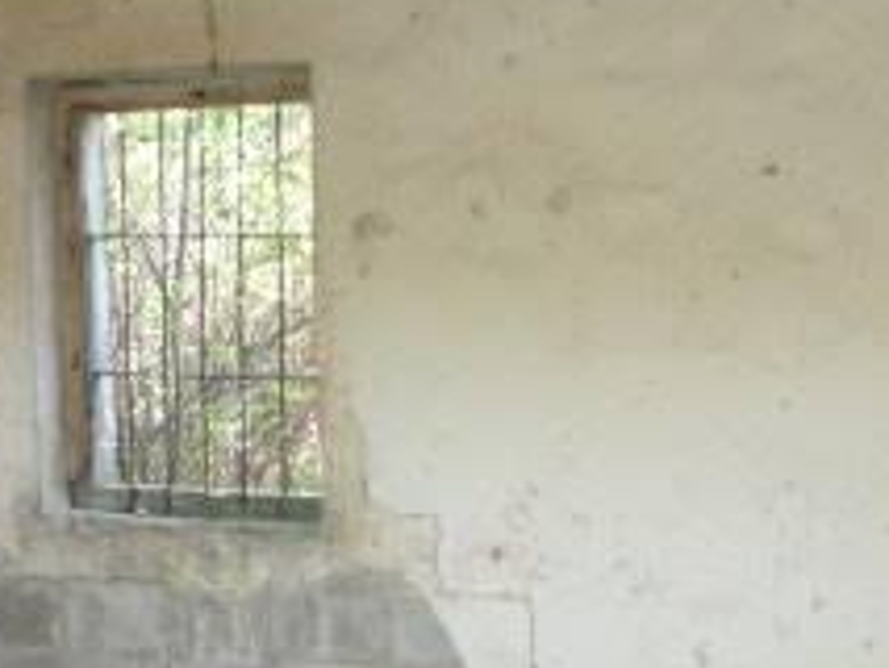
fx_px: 2158
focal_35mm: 84
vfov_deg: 17.2
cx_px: 672
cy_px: 681
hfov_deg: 23.0
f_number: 3.3
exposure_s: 1/30
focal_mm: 4.7
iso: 250
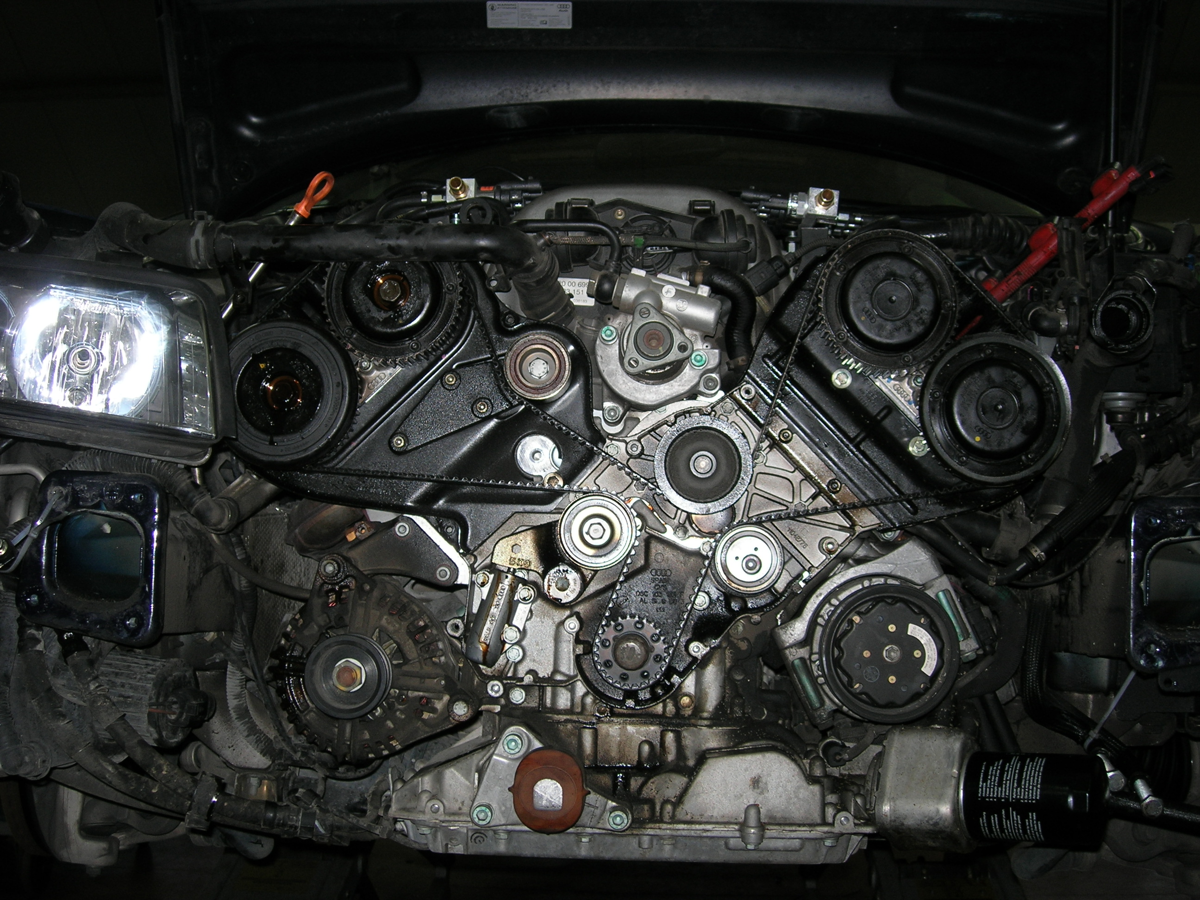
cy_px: 450
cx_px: 600
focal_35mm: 41
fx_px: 1421
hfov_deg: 45.8
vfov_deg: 35.1
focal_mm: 8.5
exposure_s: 1/60.1
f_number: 2.9
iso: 64
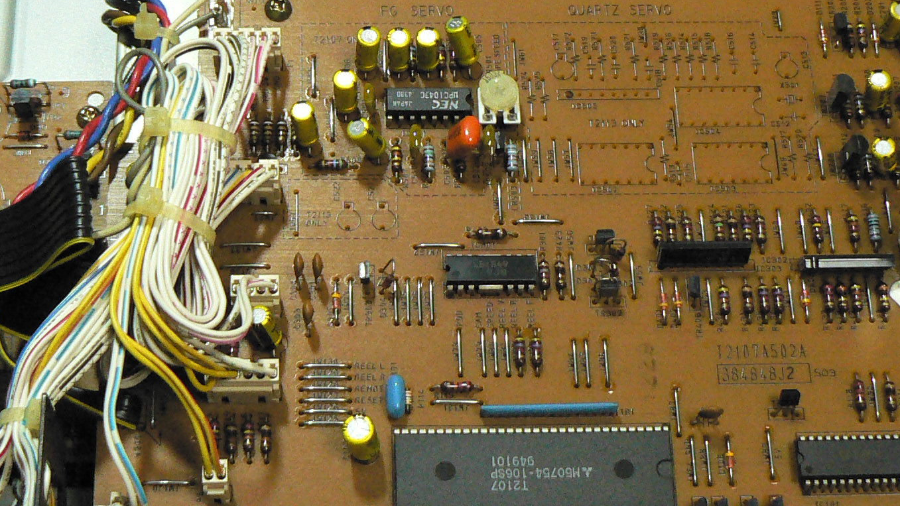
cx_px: 302
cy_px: 156
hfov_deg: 28.4
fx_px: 1766
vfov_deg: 16.3
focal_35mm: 74
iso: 400
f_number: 2.8
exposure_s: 1/100
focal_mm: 6
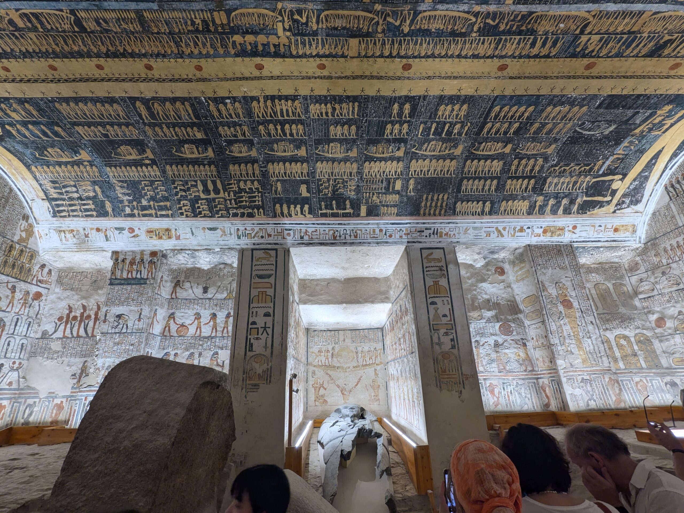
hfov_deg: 94.5
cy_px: 256
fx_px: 316
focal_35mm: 16
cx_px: 342
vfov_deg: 78.1
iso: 158
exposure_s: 1/33.3
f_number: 2.2
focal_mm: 2.22
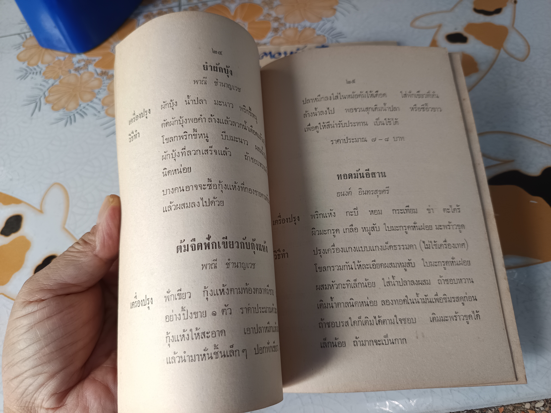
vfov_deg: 56.8
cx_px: 276
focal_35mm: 24
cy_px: 206
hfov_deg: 71.6
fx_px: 382
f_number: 1.7
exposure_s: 1/50
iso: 304
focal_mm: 5.31
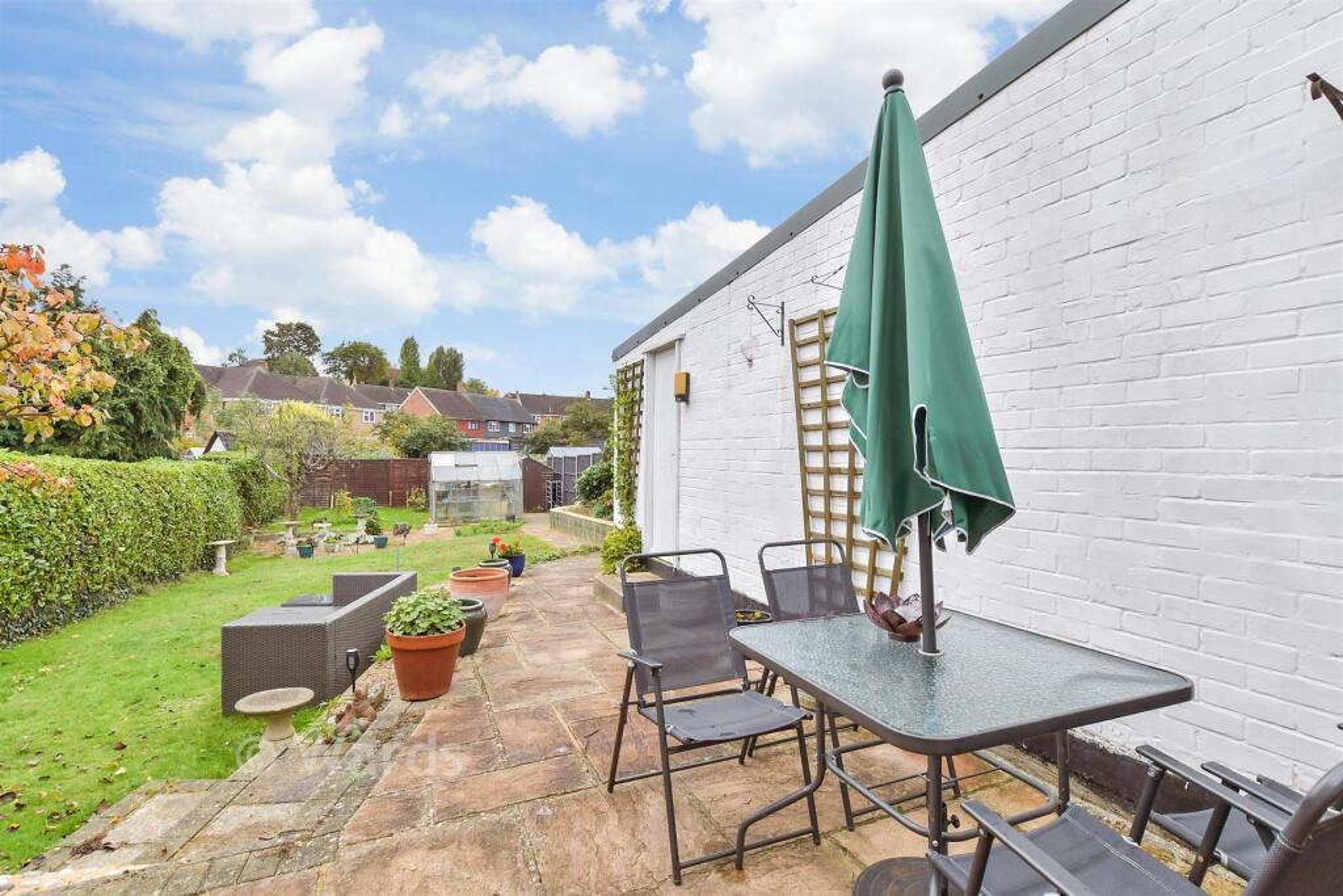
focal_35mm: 15
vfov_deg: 77.3
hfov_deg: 100.4
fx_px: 560
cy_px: 448
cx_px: 672
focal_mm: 10
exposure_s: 1/200
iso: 320
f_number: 8
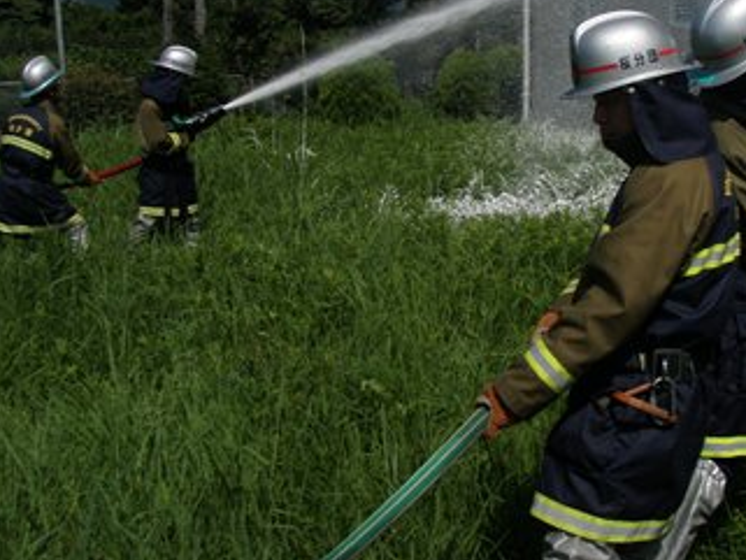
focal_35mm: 53
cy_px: 188
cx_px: 476
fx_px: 1143
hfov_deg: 35.9
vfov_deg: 27.4
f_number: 6.3
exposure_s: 1/640
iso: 80
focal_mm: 6.7
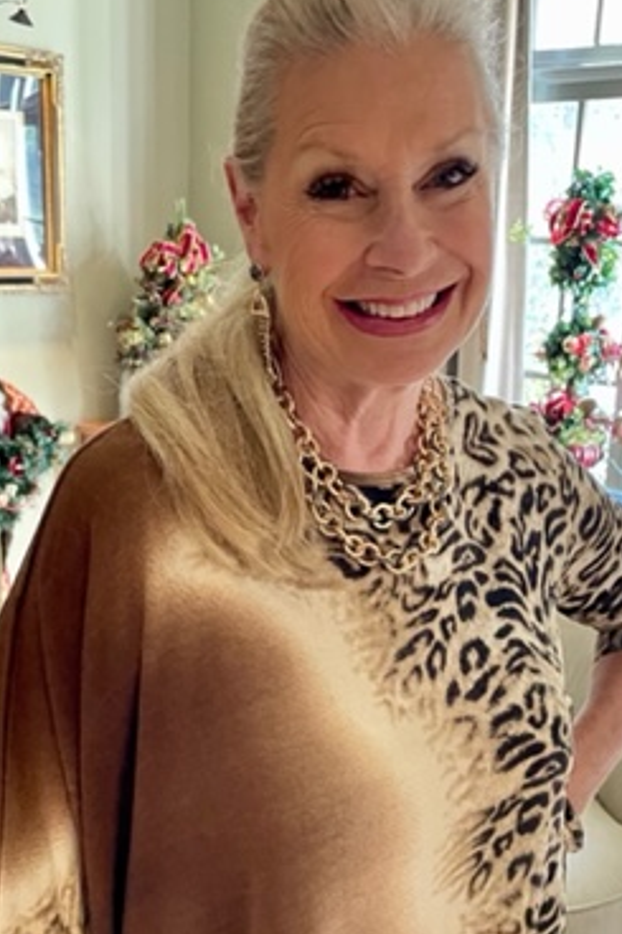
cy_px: 609
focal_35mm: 47
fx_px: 1219
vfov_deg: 41.5
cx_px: 282
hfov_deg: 28.6
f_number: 1.6
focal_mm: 4.2
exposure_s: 1/60
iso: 250
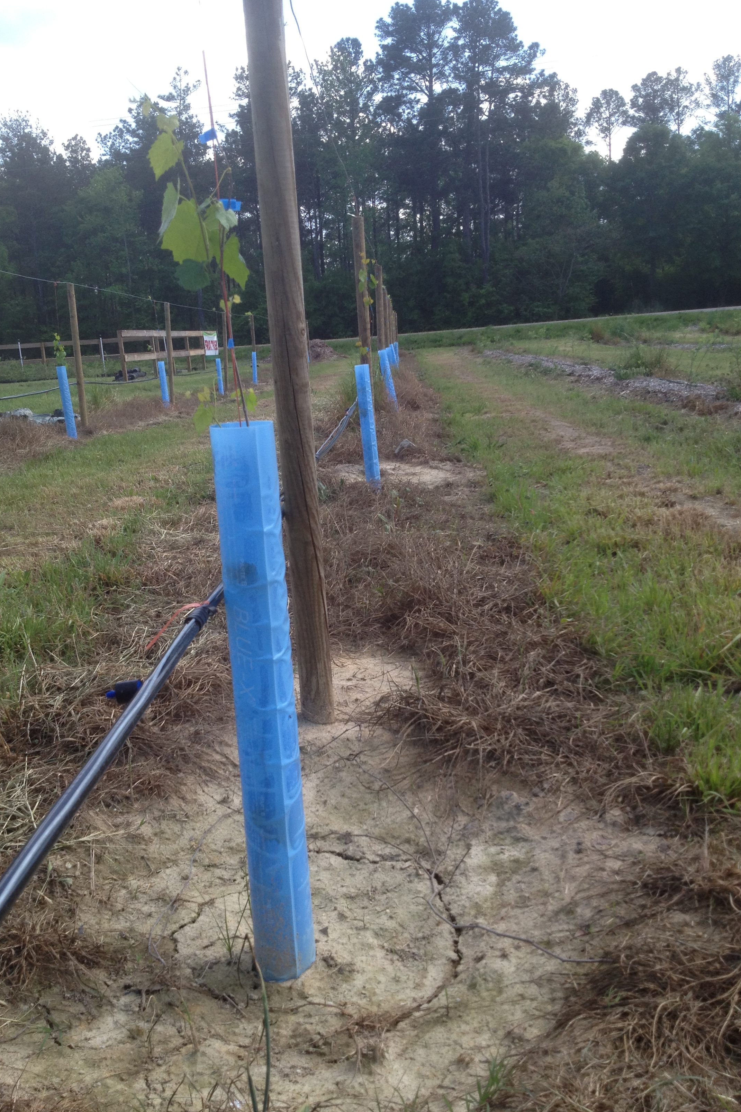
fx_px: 1142
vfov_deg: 51.9
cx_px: 343
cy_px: 556
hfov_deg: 35.9
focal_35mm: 37
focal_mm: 4.28
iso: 64
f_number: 2.4
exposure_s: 1/657
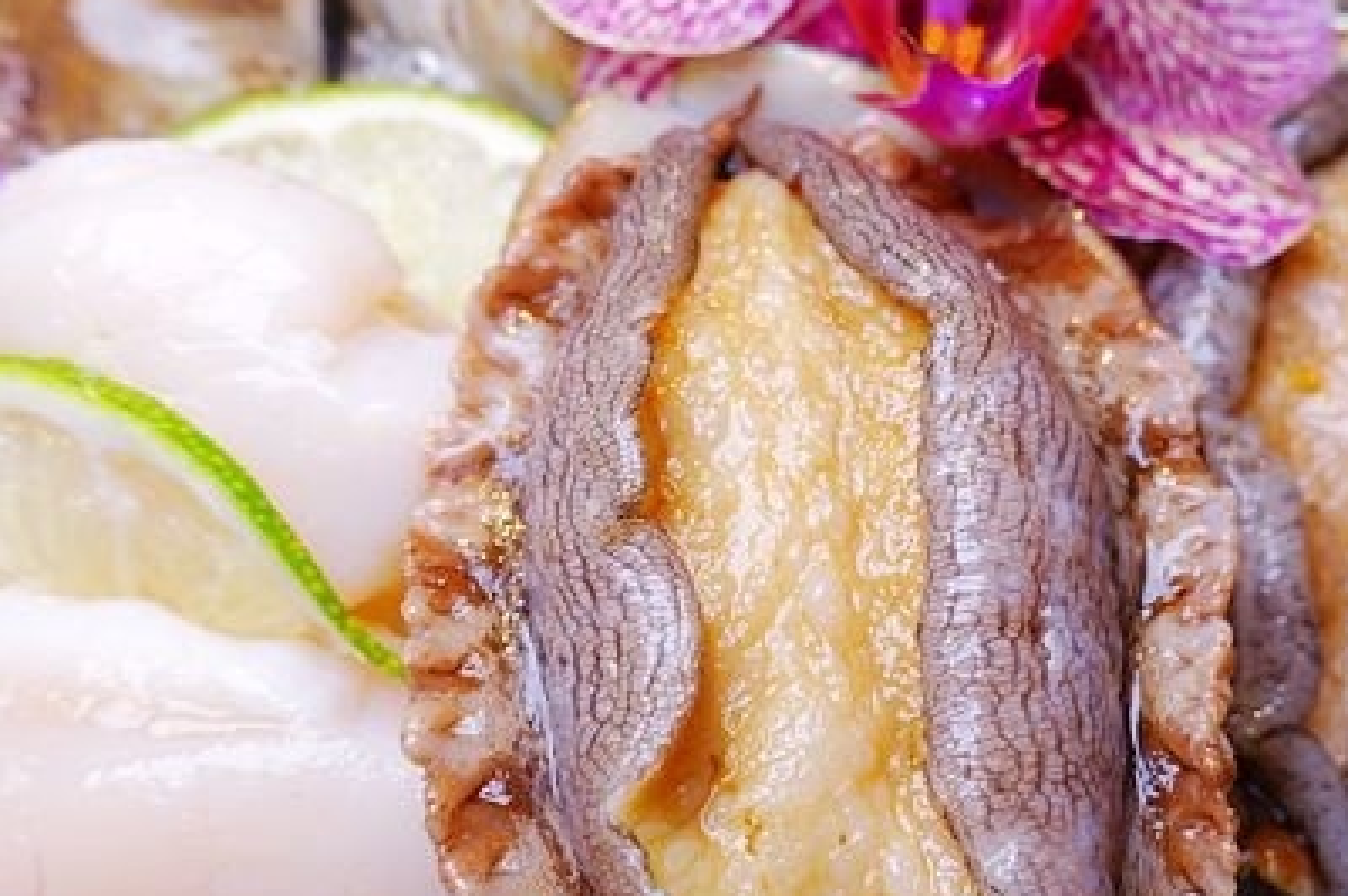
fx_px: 1459
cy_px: 541
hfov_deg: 48.0
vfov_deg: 34.0
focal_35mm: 39
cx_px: 981
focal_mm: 8.8
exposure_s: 1/80
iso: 125
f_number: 4
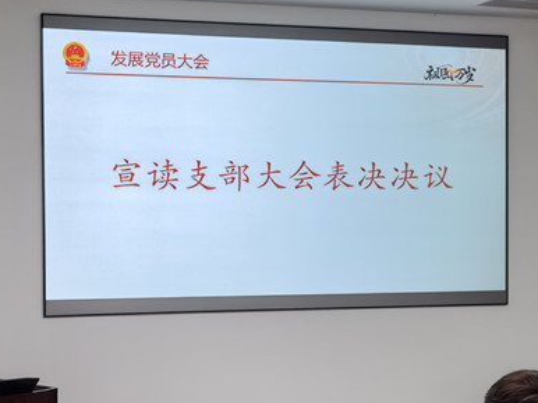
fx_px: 1305
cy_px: 254
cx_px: 159
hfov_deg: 23.1
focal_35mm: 84
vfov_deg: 17.5
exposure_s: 1/100
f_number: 1.9
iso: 125
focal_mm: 6.67
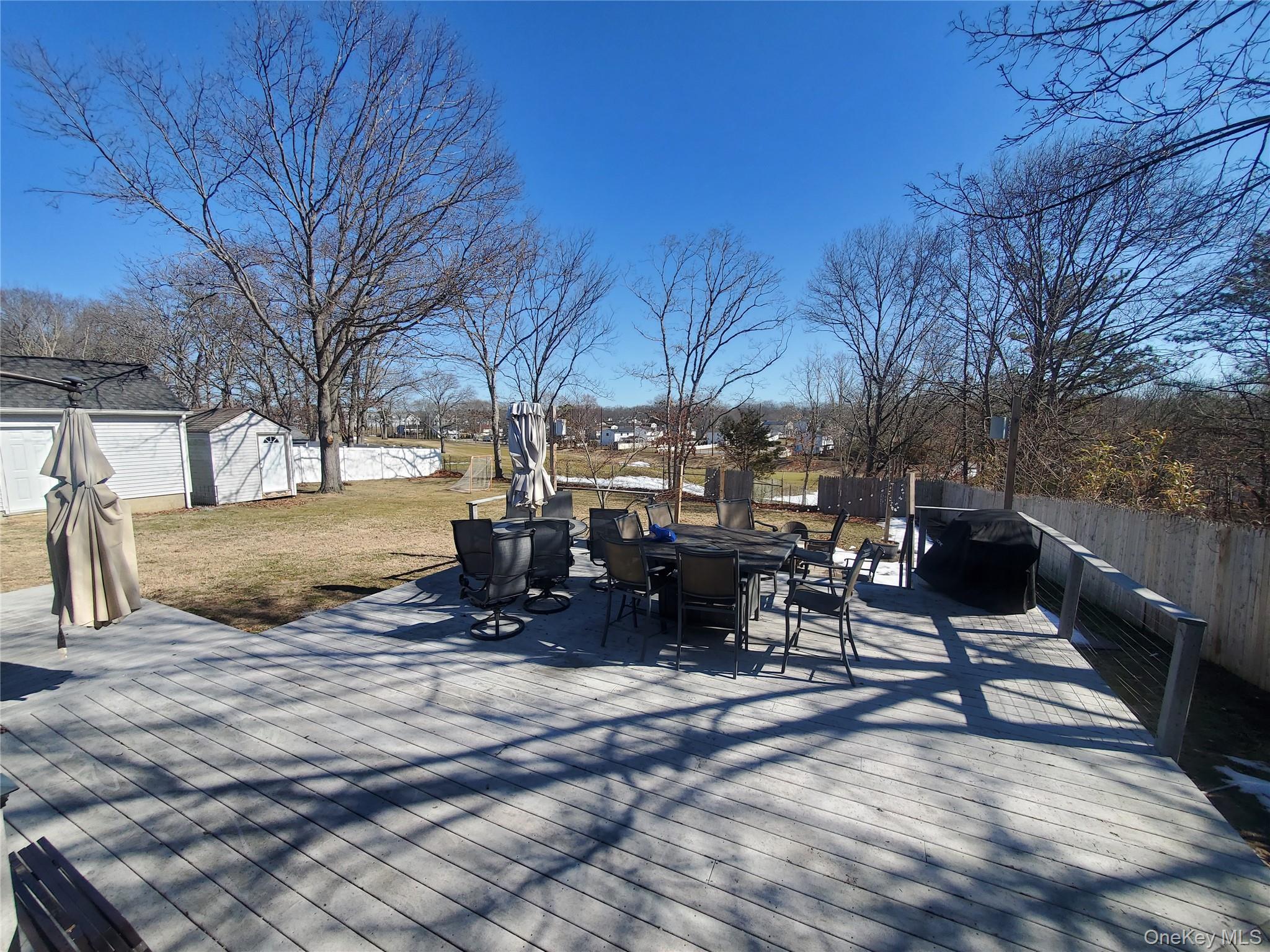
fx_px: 477
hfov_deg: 106.2
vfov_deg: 89.9
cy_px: 476
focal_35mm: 13
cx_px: 635
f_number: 2.2
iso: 50
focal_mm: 1.8
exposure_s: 1/820
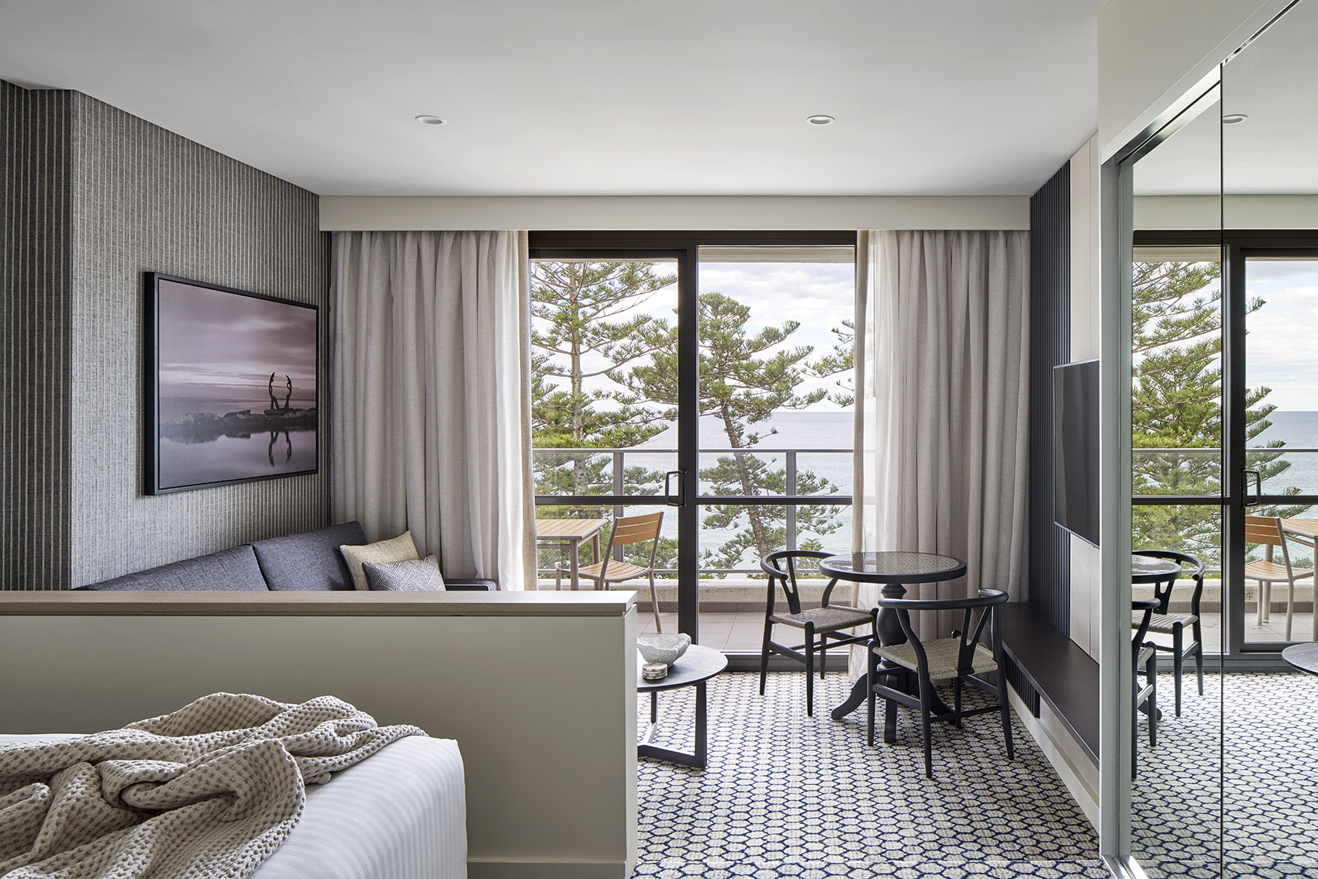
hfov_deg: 73.7
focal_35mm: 24
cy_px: 440
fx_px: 879
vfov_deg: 53.2
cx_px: 659
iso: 100
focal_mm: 24
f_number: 11
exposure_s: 1/1.67
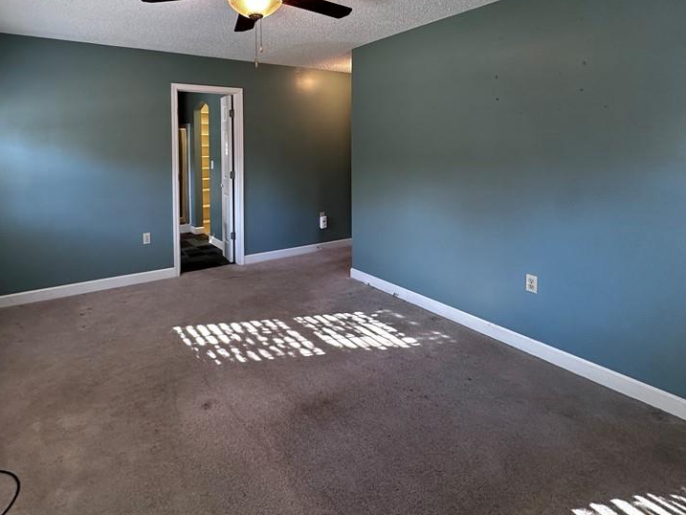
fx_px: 396
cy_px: 156
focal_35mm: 20
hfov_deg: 81.0
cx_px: 285
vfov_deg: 63.6
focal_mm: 2.22
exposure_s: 1/60
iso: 200
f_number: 2.2
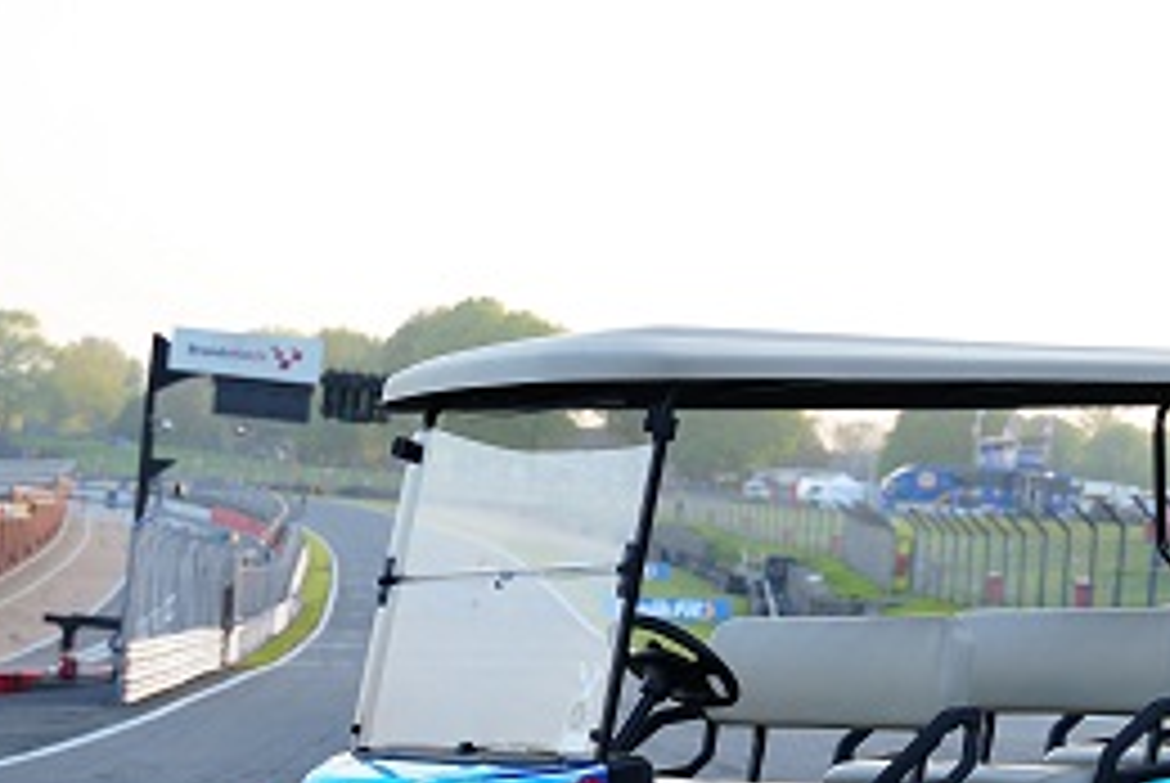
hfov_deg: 24.2
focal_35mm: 84
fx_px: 2733
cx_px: 641
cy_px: 621
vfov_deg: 16.2
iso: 160
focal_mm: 46
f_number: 3.2
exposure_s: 1/250
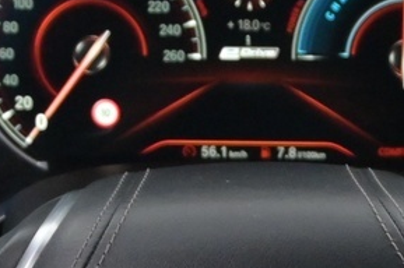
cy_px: 366
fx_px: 2311
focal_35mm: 206
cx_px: 263
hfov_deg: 10.0
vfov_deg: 6.6
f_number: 4.2
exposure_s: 1/40
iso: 3200
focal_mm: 24.5
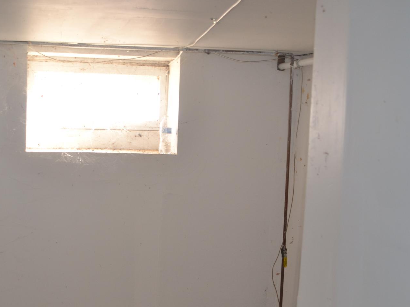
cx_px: 142
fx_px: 663
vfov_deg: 25.9
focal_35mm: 56
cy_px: 213
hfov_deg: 34.1
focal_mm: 24
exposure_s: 1/100
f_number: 4
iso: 400
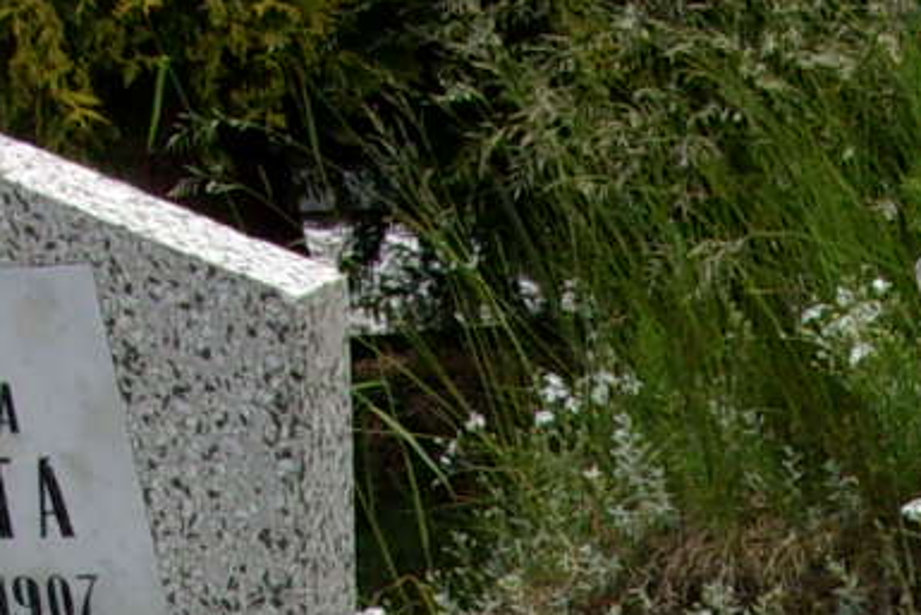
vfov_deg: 7.9
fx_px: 3967
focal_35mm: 155
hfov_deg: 12.6
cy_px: 1677
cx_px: 1337
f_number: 10.8
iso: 80
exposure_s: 1/105
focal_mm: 5.1
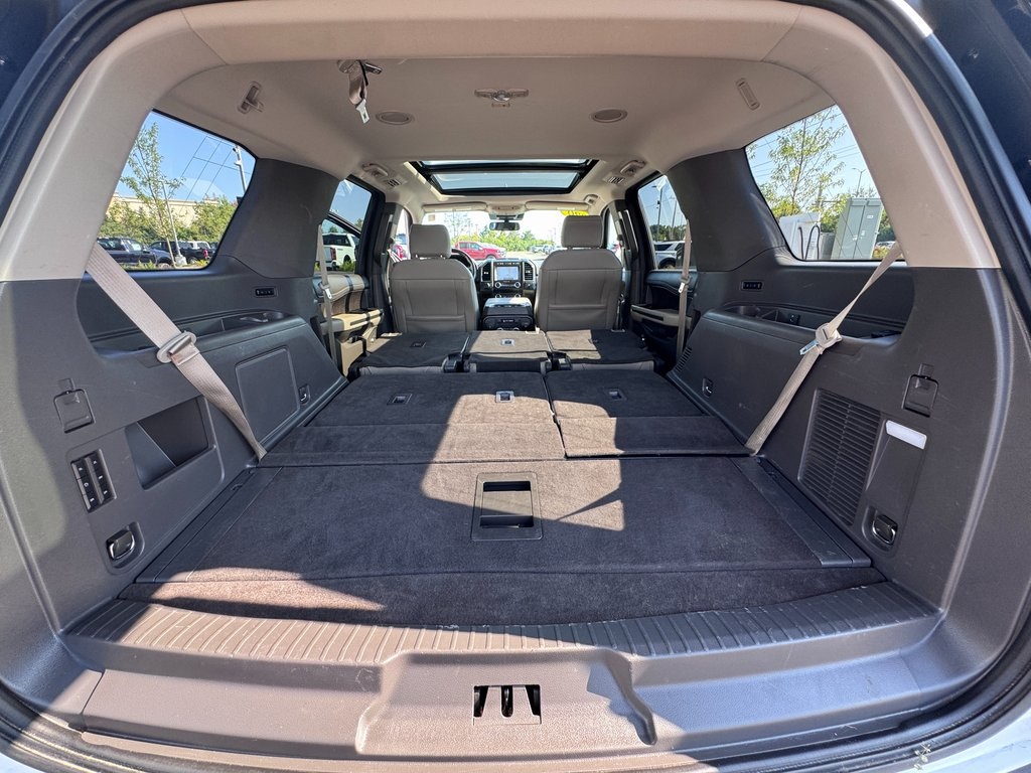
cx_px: 516
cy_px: 386
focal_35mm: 14
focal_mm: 2.22
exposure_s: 1/99
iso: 80
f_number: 2.2
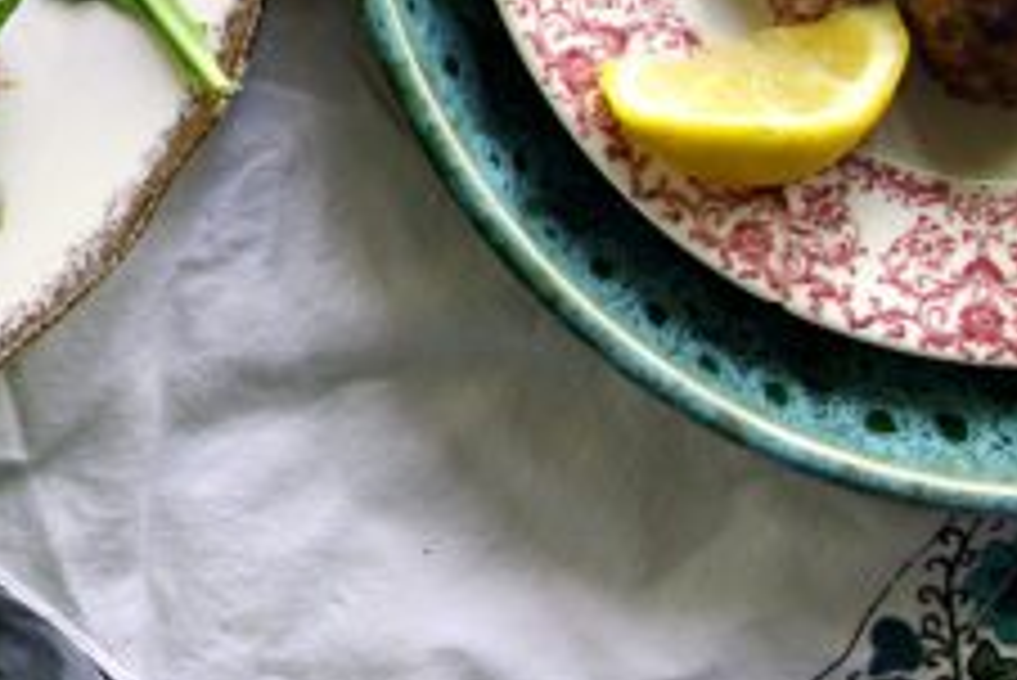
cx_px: -407
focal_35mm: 117
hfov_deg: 16.3
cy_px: -279
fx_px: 3307
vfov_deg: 11.3
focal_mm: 24.38
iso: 200
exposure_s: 1/20
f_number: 5
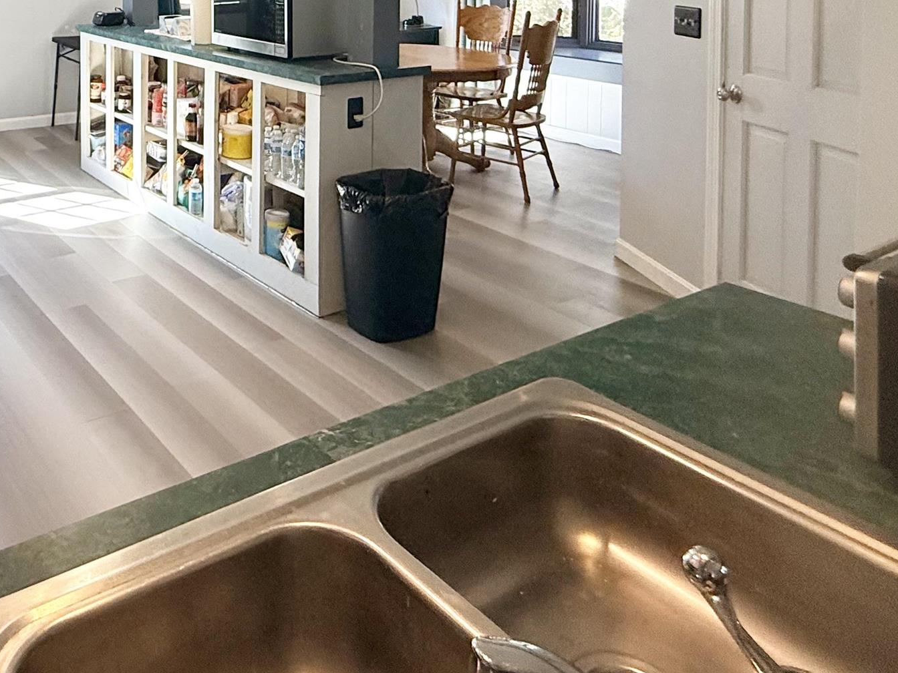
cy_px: -21
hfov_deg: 52.4
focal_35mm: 32
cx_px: 156
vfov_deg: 38.5
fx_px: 830
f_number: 2.2
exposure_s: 1/120
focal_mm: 2.22
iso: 125
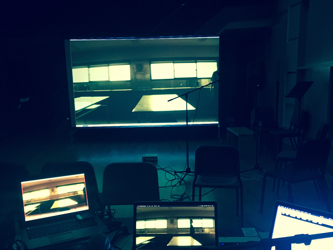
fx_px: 337
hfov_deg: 52.6
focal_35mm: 35
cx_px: 172
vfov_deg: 40.5
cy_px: 150
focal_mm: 4.15
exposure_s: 1/17
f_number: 2.2
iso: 200
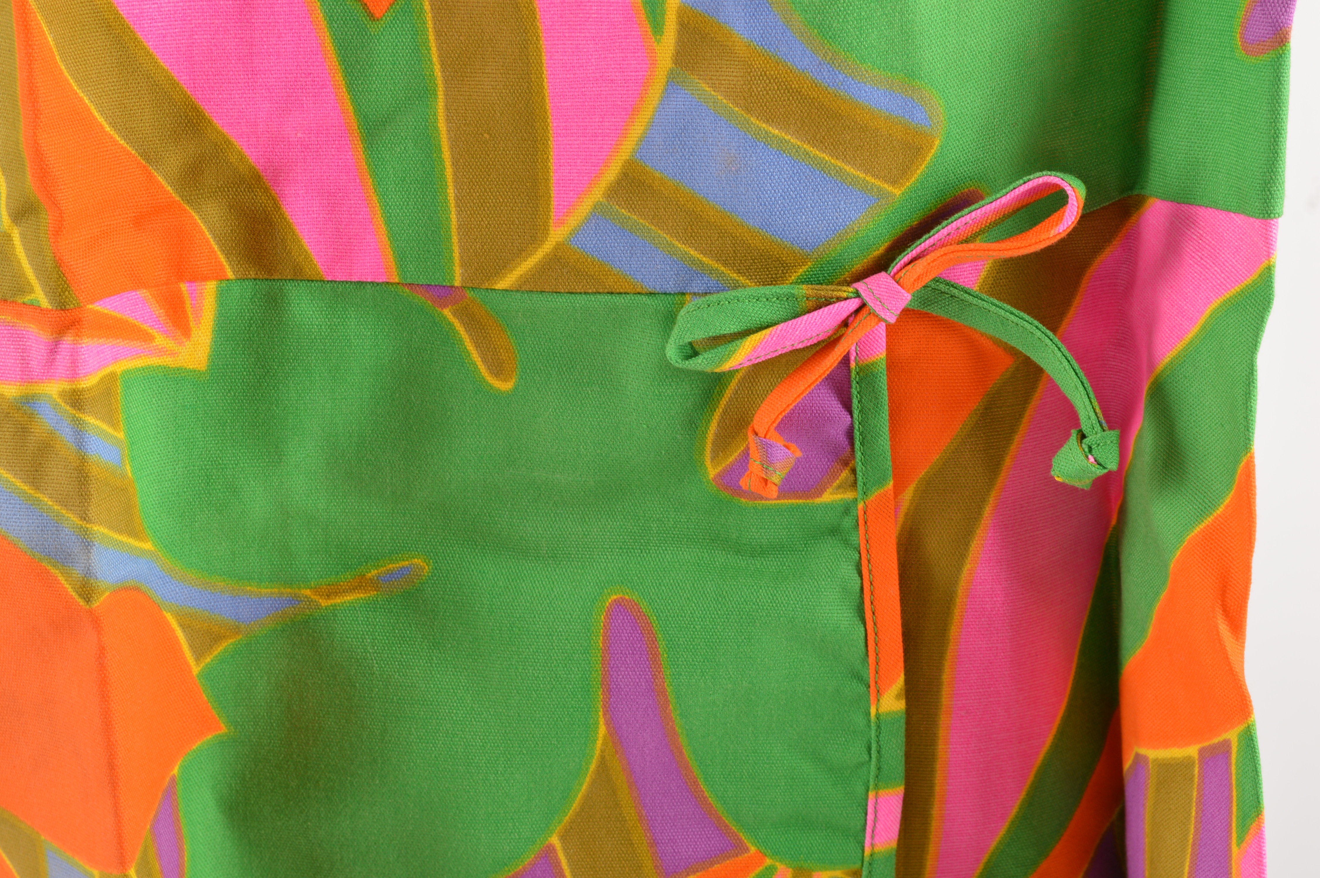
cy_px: 439
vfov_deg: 18.1
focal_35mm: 75
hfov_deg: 27.0
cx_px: 660
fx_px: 2748
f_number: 11
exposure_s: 1/125
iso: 100
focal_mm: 50
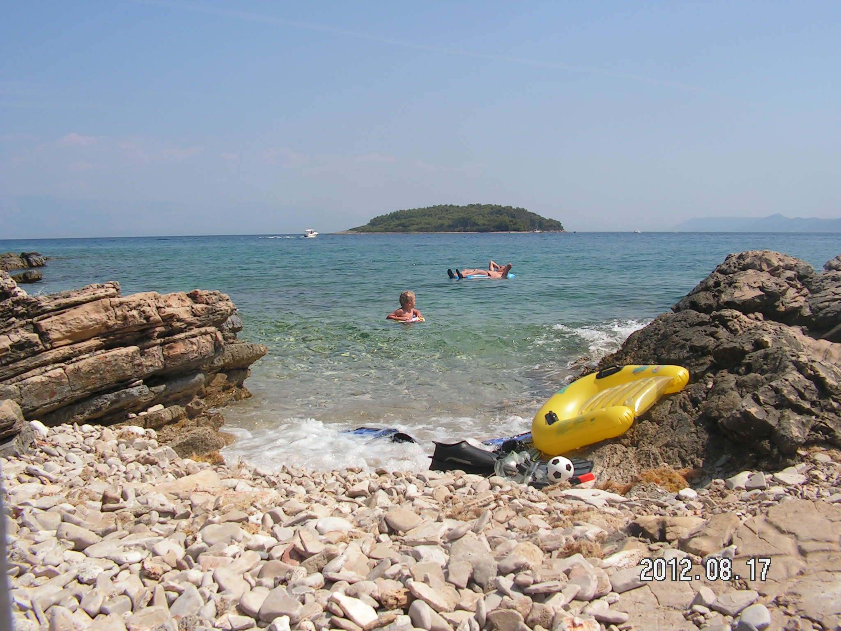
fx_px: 875
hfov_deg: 51.4
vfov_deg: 39.7
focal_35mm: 36
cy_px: 316
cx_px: 420
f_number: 4.8
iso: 64
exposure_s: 1/800
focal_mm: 6
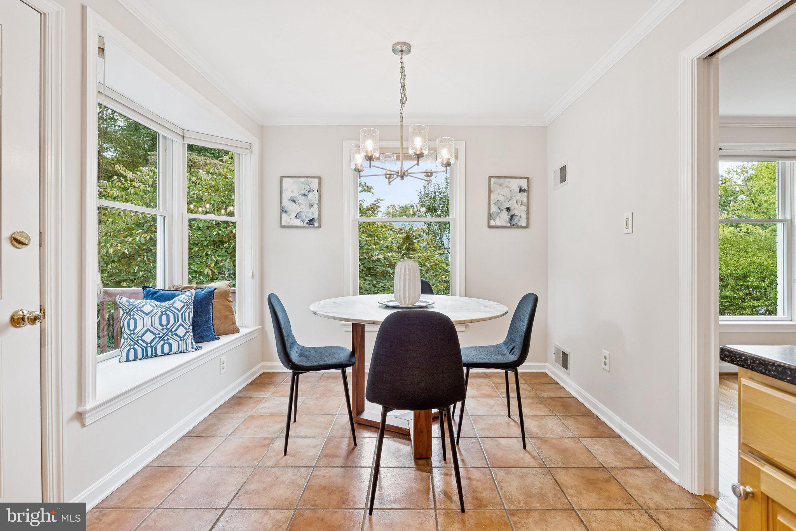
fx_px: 354
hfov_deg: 96.7
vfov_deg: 73.7
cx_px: 398
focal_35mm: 16
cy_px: 266
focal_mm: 16
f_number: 8
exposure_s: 1/80
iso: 500
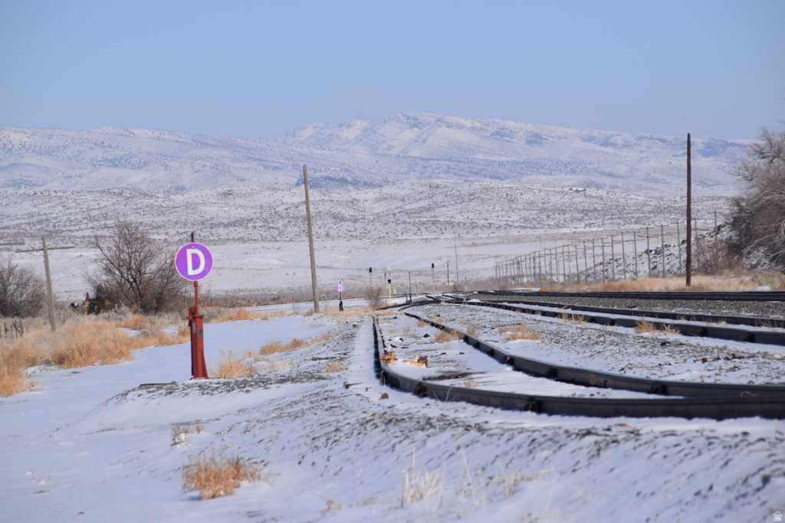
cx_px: 392
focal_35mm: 300
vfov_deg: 4.6
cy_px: 262
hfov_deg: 6.9
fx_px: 6542
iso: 200
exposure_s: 1/1000
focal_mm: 200
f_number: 11
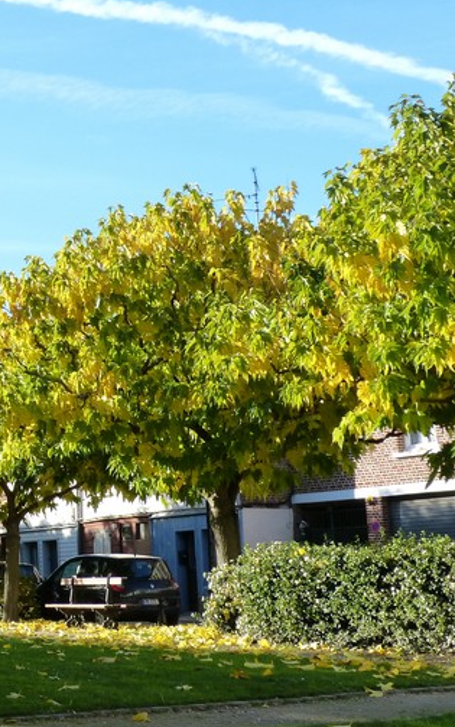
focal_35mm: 74
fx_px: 1468
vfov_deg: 27.8
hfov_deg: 16.9
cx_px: -81
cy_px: 331
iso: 160
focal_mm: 6.5
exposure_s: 1/400
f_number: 4
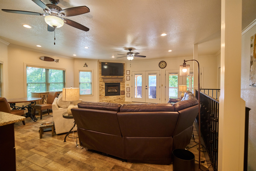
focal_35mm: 16
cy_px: 86
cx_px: 128
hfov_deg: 96.7
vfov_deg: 73.7
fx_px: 114
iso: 3200
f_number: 2.5
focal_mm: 16
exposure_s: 1/320
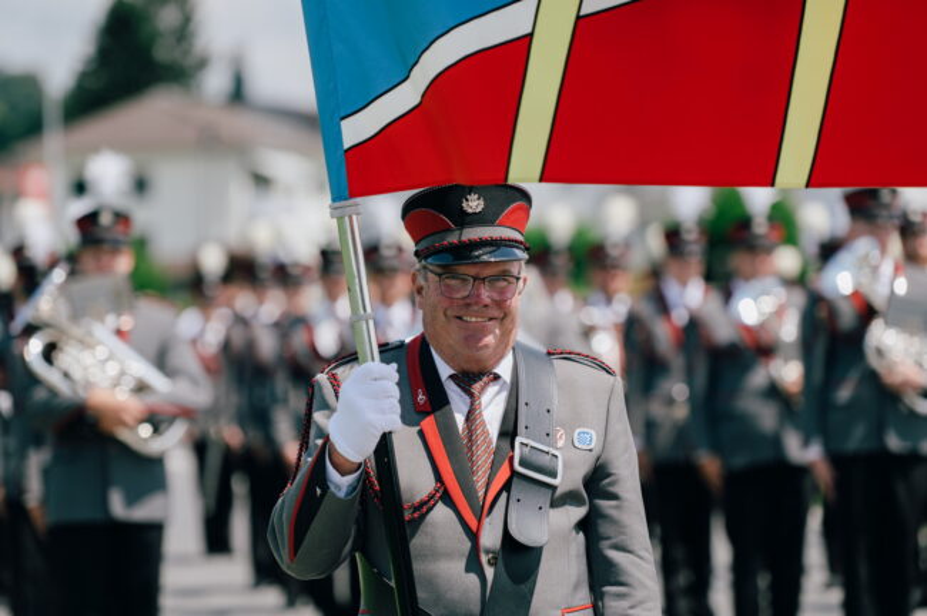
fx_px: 3730
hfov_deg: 14.2
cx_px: 464
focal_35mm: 145
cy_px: 308
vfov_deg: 9.4
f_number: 2.8
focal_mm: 145
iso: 100
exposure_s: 1/2000
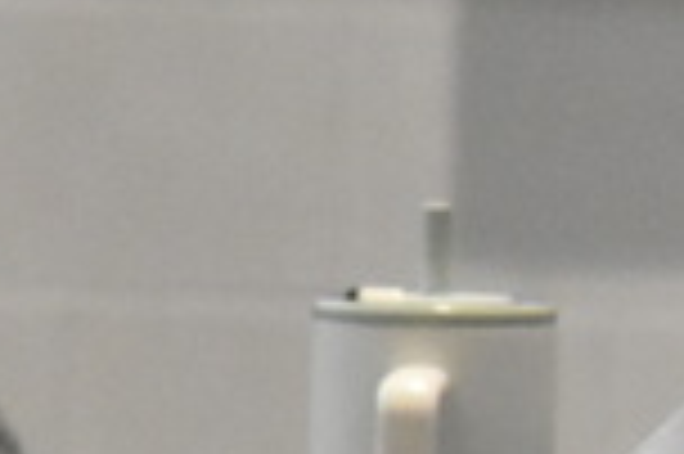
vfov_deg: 1.0
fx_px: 26894
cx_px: 1314
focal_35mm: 1417
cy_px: 254
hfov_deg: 1.5
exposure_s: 1/320
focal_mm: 140
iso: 6400
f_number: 5.6
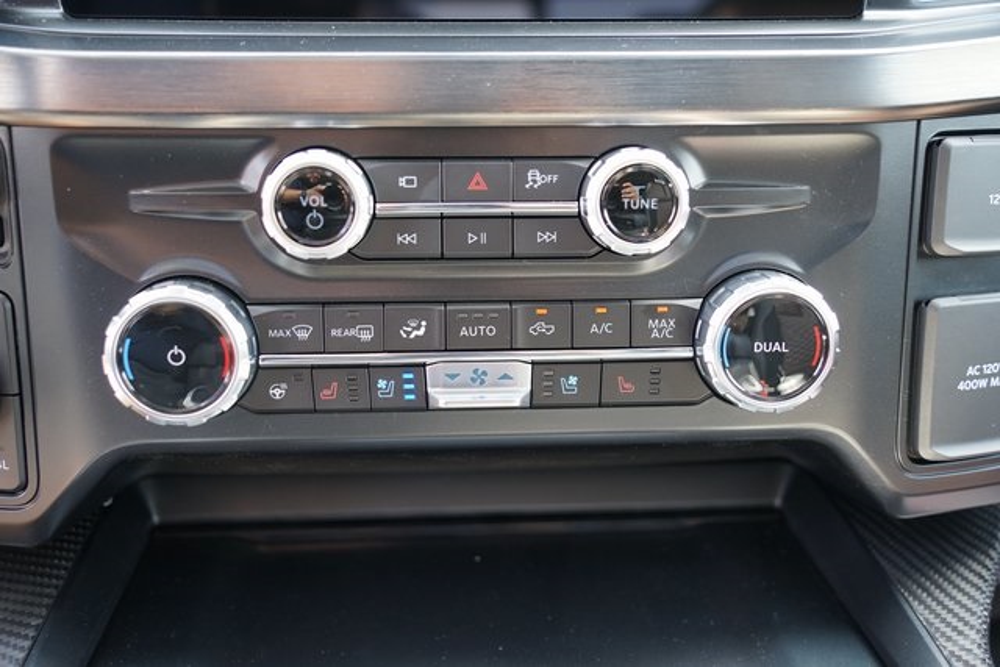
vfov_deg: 36.0
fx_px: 1028
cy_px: 334
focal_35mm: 37
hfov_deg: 51.9
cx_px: 500
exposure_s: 1/60
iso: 500
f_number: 4
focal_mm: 37
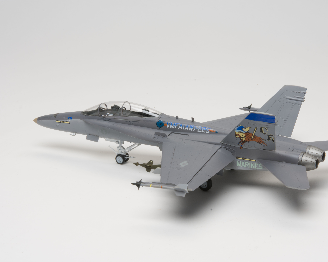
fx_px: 990
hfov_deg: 18.8
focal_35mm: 102
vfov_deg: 15.1
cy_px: 131
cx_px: 189
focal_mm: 60
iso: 100
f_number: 22
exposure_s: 1/60
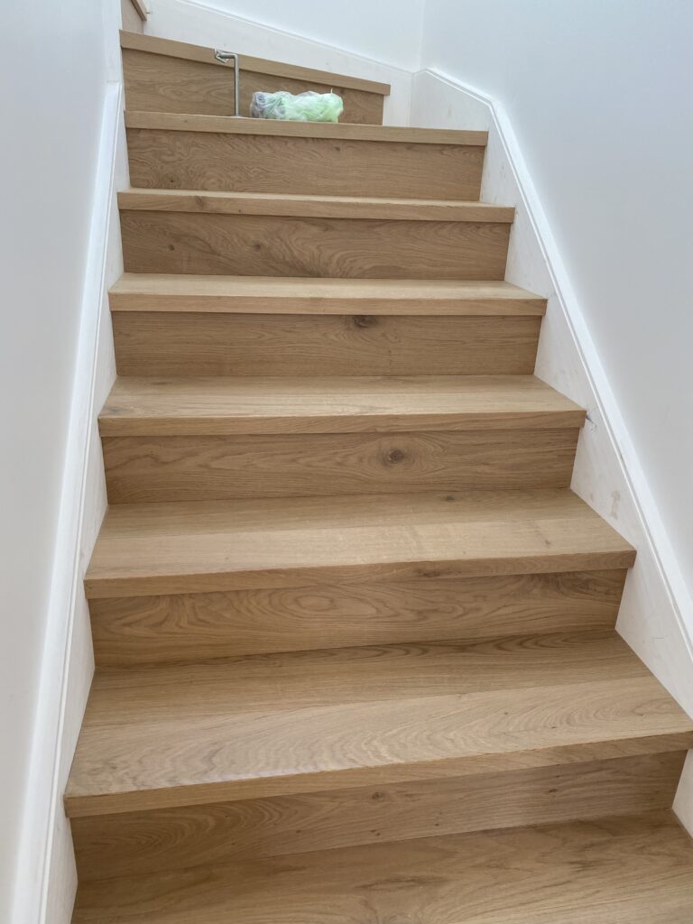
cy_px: 462
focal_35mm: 26
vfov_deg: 67.3
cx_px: 346
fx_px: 694
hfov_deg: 53.1
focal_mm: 4.25
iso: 100
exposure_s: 1/121
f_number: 1.8
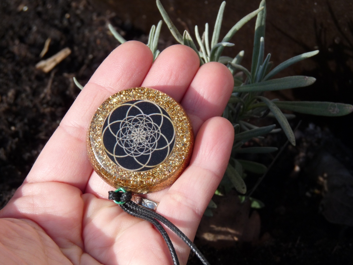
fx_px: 1275
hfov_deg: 15.8
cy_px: 132
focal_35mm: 125
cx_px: 176
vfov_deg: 11.9
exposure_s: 1/250
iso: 100
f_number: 4.5
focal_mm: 22.3
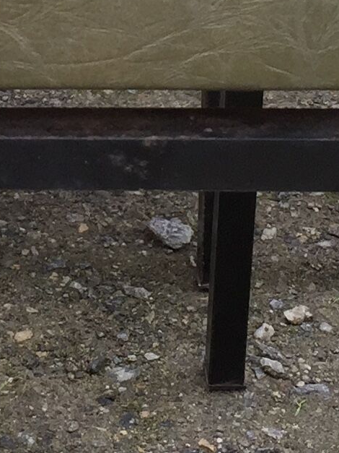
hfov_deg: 9.6
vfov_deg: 12.7
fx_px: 1972
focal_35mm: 151
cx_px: -109
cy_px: -113
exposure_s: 1/100
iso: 40
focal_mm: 4.15
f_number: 2.2
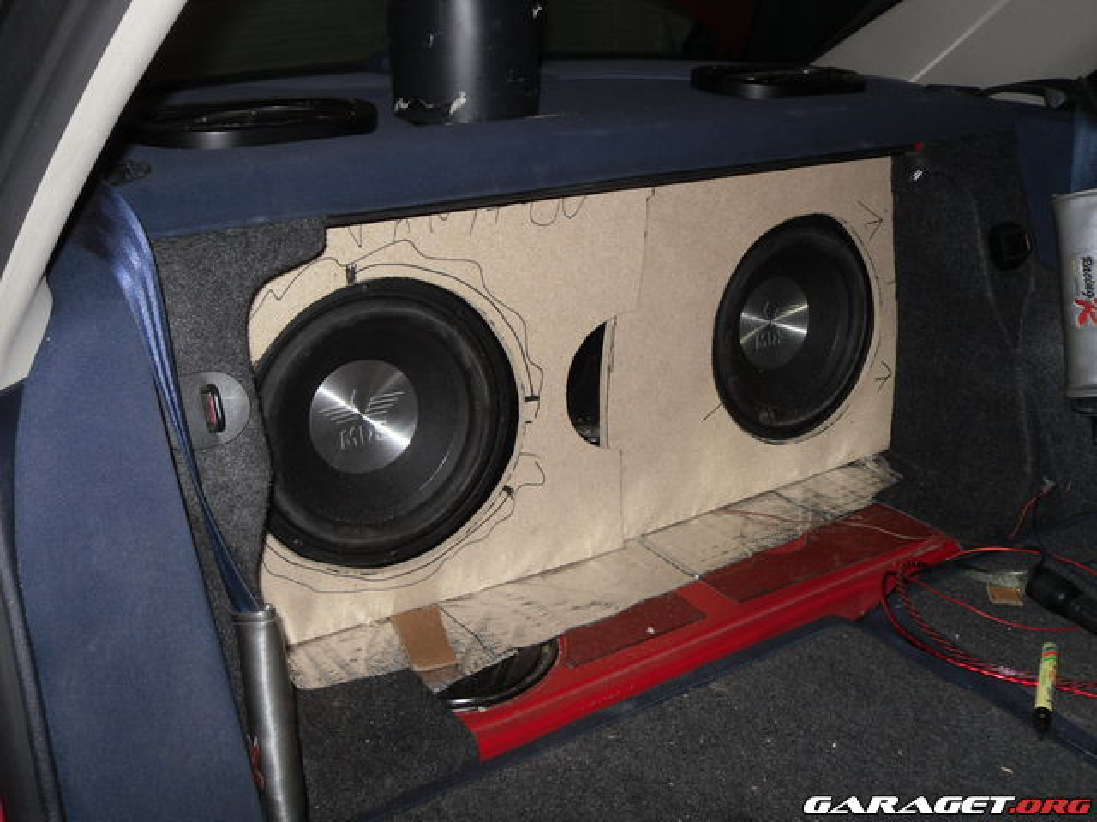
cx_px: 548
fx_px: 1109
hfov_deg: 52.6
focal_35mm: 35
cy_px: 411
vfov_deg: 40.7
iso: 80
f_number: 3.5
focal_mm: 6.3
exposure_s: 1/45
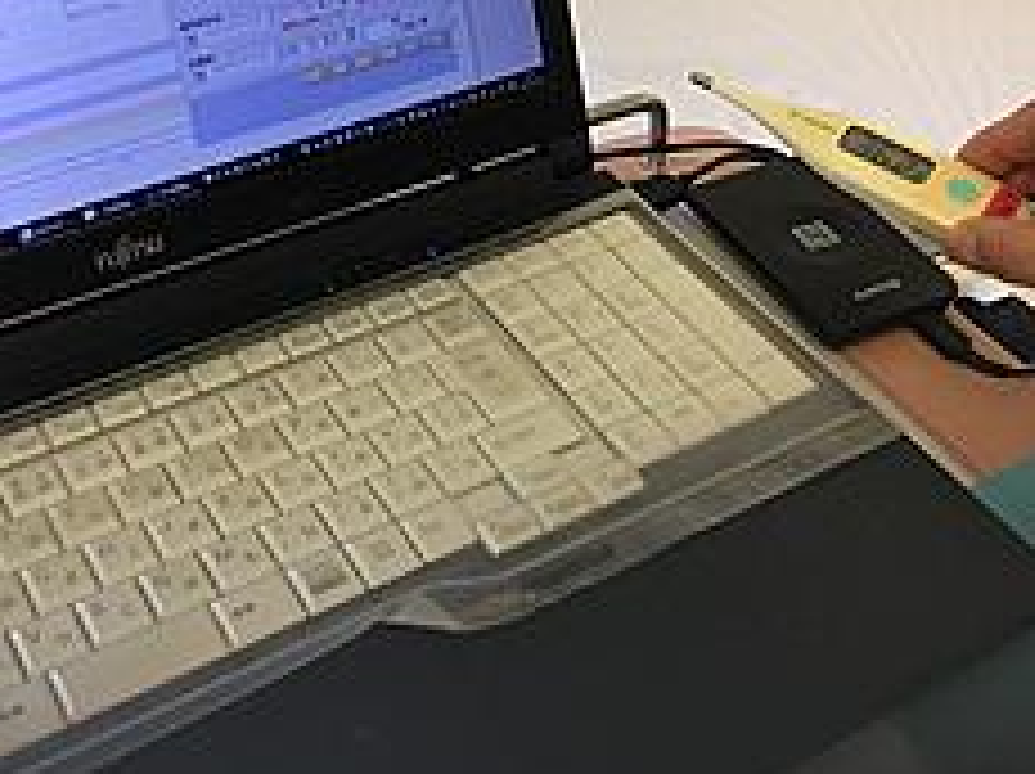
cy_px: 135
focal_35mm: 54
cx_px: 464
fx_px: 1613
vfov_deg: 26.4
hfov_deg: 35.5
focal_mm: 3.3
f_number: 2.4
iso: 50
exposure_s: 1/30
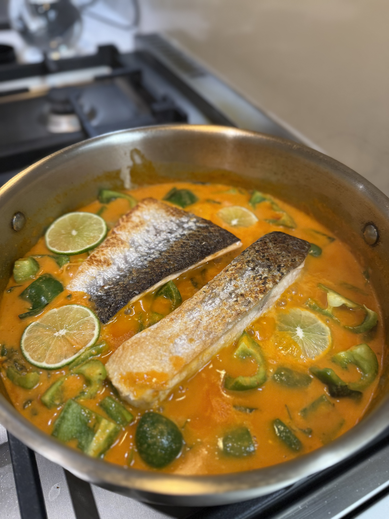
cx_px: 194
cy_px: 260
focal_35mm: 24
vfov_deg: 71.6
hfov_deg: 56.8
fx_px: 360
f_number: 1.78
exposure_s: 1/120
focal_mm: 6.76
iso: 160
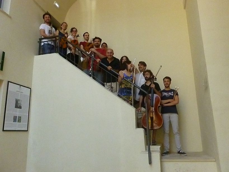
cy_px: 86
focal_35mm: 28
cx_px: 114
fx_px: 185
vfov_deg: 49.7
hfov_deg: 63.5
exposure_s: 1/1000
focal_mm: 5
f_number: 3.3
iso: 1600
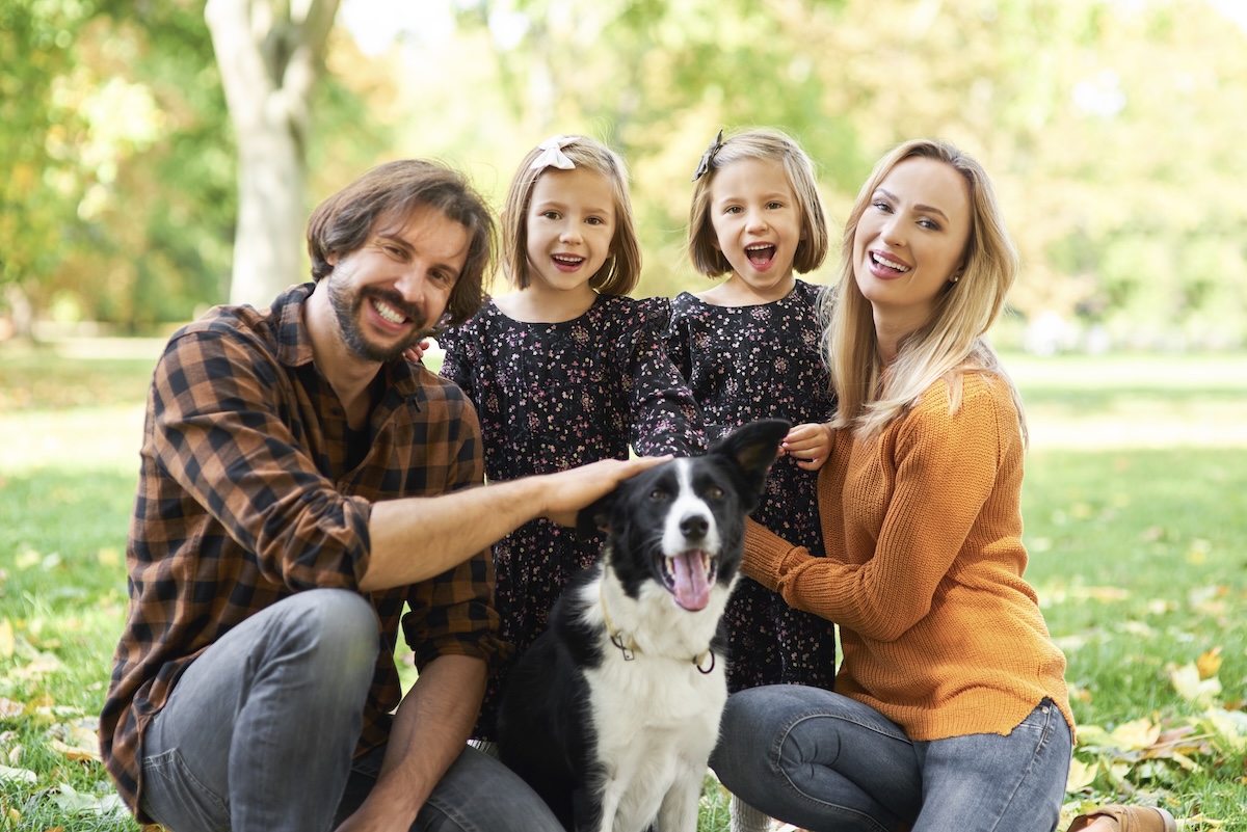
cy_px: 416
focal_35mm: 85
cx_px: 624
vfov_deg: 16.1
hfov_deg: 23.9
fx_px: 2945
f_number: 2.8
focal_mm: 85
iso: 100
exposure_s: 1/160
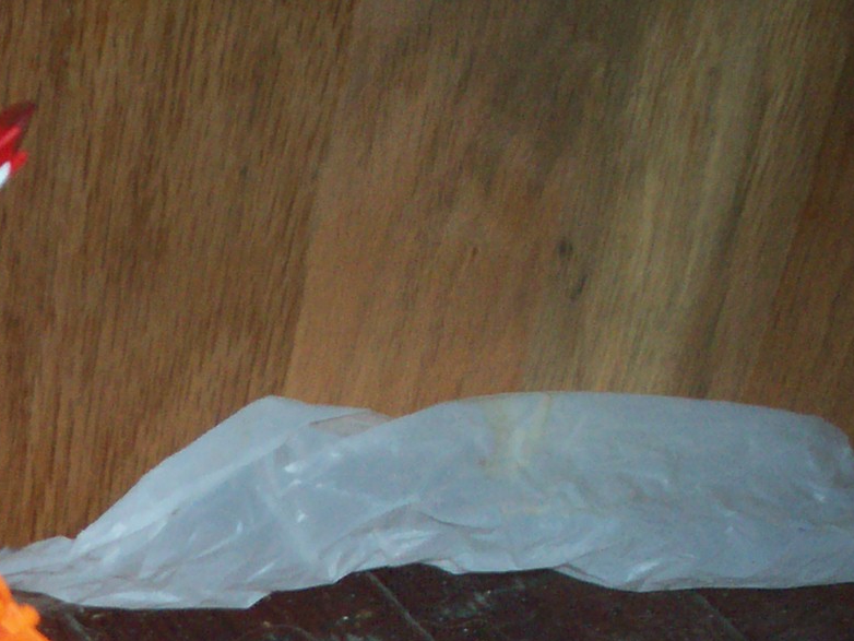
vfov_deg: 13.3
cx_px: -51
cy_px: 925
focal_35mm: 106
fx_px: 2616
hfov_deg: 18.0
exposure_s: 1/64
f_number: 4.5
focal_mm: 5.9
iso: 140
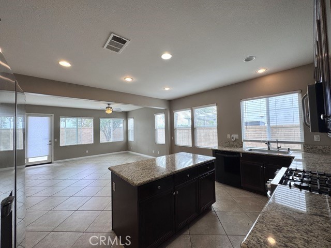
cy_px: 124
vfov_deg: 85.7
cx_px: 166
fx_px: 134
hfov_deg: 102.1
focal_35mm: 14
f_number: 2.2
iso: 50
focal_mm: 2.22
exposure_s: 1/120
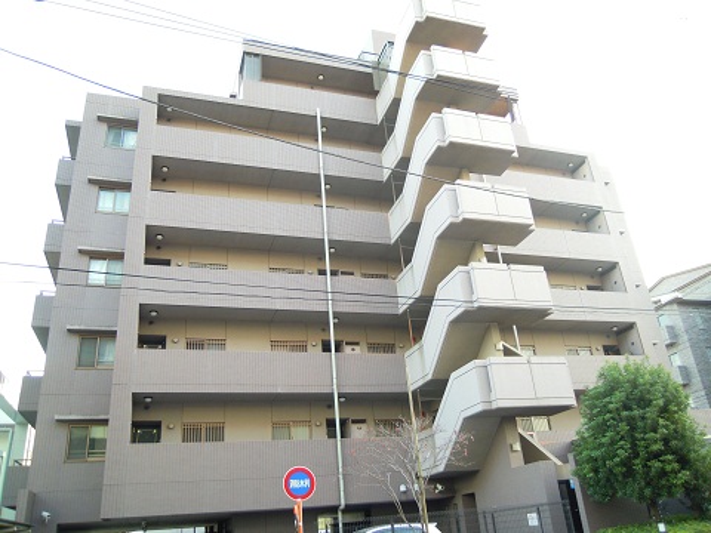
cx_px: 356
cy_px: 266
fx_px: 575
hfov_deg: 63.4
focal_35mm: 28
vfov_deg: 49.7
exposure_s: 1/30
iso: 200
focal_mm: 5
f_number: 2.7
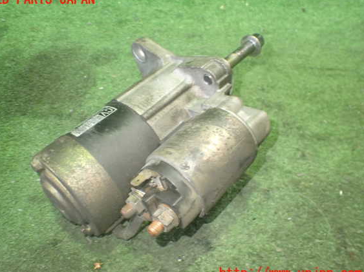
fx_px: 336
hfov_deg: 56.8
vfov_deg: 44.1
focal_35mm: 32
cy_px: 137
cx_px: 171
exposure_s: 1/30
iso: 1000
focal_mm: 5.4
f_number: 2.3
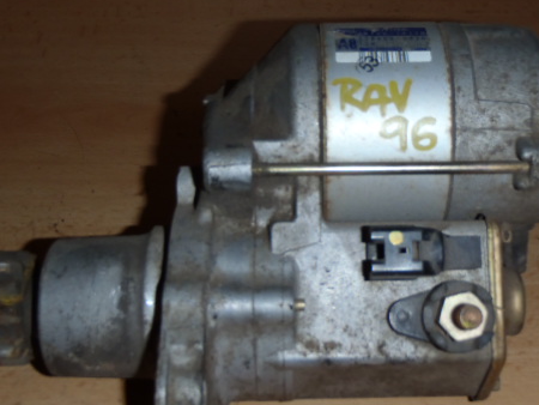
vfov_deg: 27.1
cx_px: 307
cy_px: 194
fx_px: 841
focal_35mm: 54
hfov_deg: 35.5
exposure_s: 1/40
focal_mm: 6.83
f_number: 4.6
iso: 100
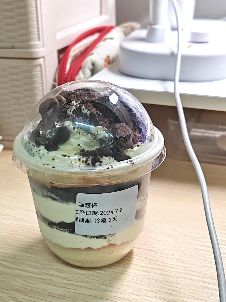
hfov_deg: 27.5
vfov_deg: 36.2
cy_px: 151
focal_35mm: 53
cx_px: 113
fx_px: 461
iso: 1250
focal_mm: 6.14
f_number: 1.8
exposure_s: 1/100
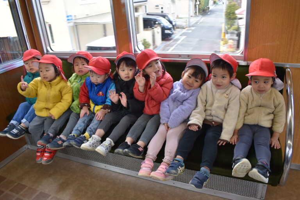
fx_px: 225
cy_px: 100
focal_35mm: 27
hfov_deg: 67.4
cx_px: 150
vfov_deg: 47.9
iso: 400
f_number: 5.6
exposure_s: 1/125
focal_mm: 18
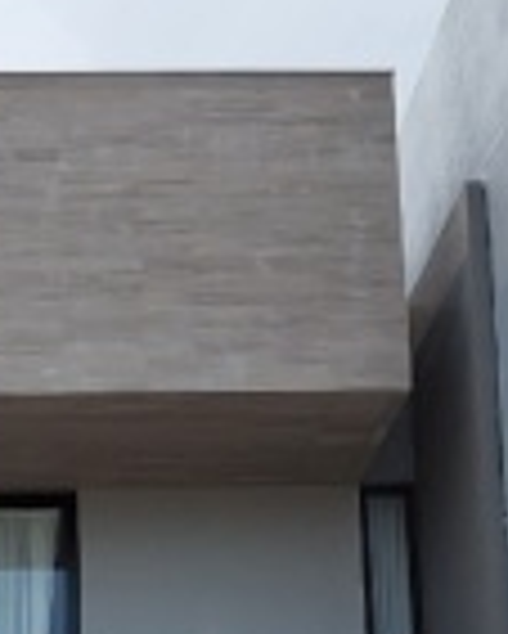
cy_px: 868
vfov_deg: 22.7
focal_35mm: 73
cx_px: 61
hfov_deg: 20.6
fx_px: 1370
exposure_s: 1/625
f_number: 1.8
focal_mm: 5.06
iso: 25
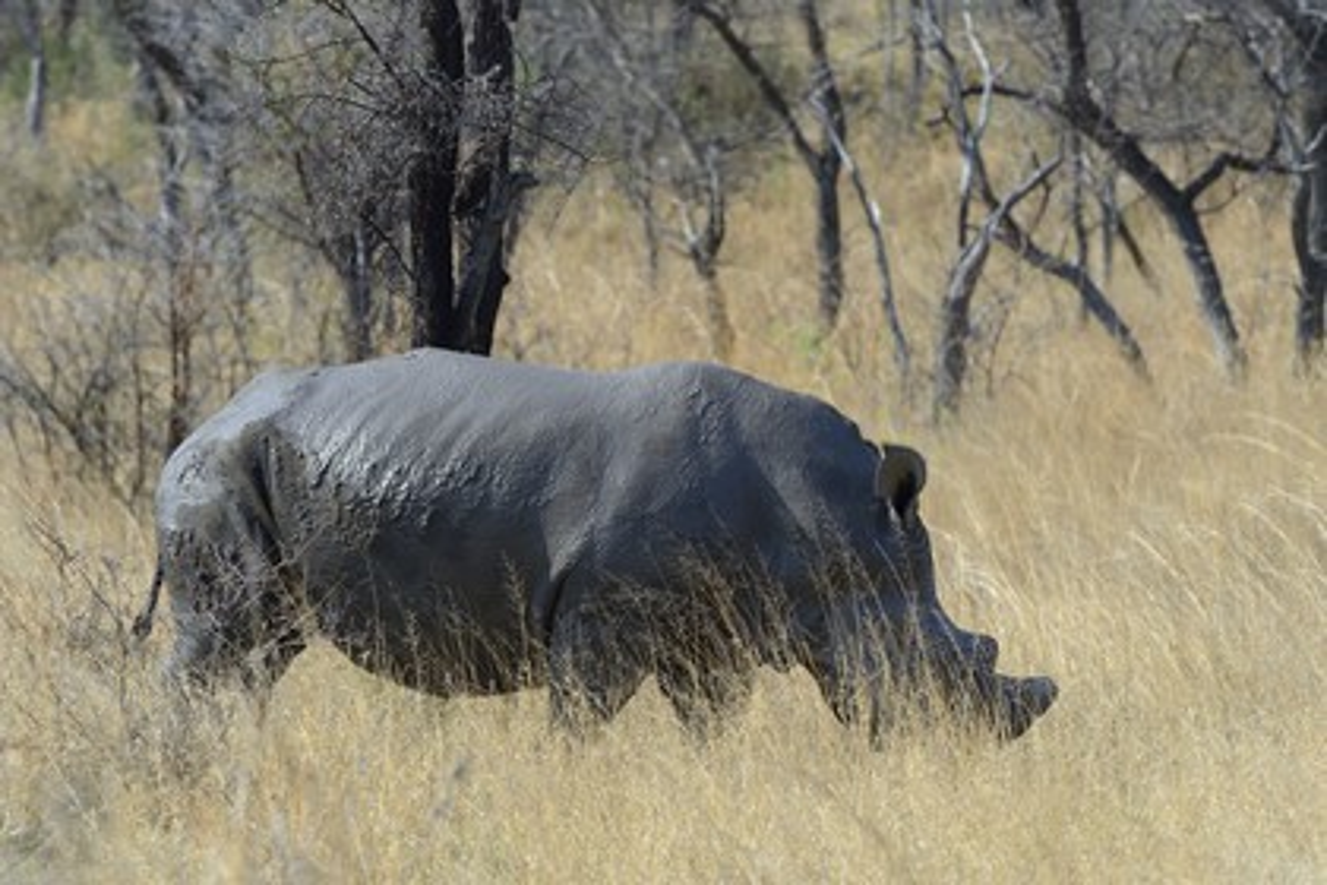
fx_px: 10320
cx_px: 664
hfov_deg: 7.4
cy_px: 442
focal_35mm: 280
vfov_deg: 4.9
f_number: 8
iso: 400
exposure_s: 1/500
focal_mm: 280
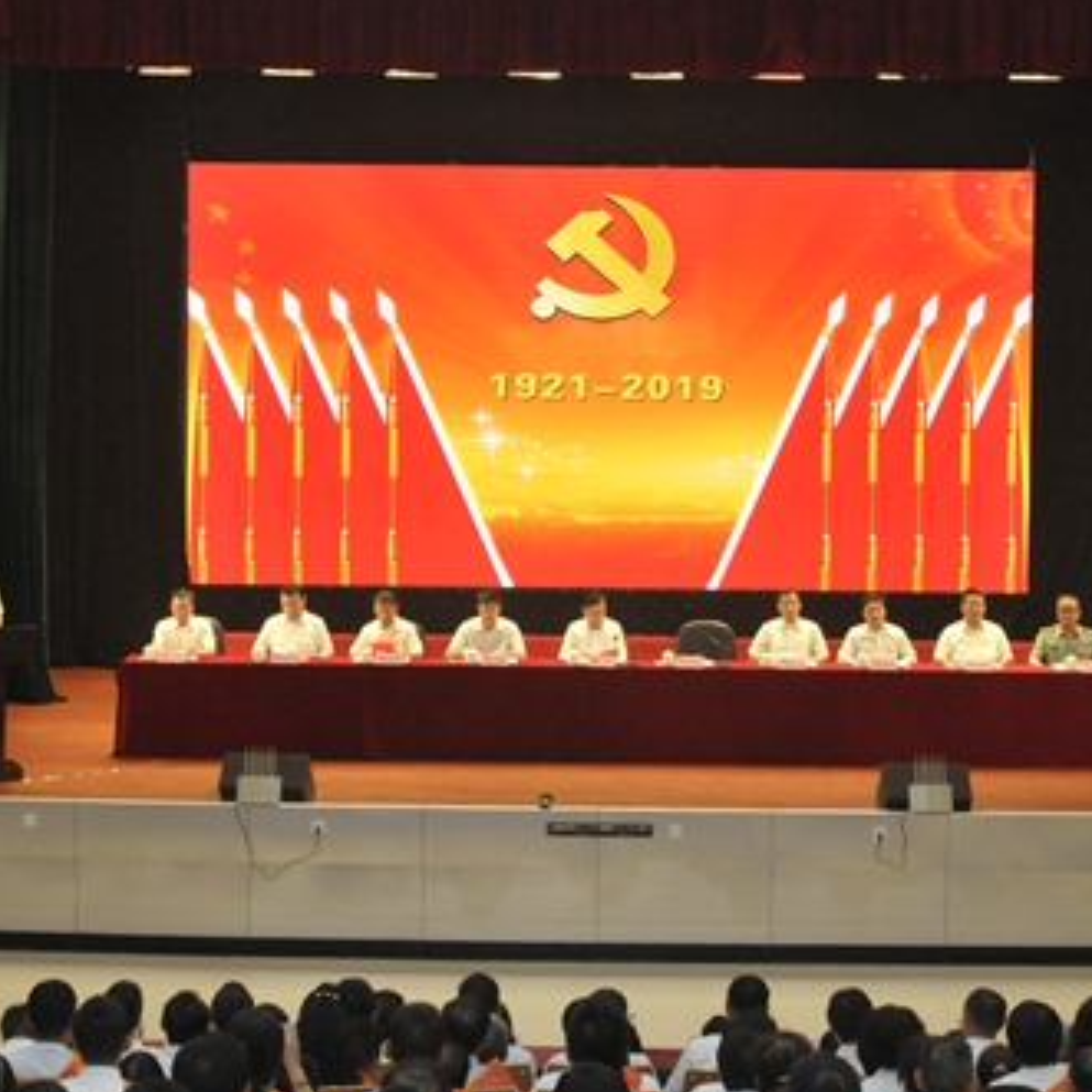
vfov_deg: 21.1
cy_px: 435
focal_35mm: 82
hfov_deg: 21.1
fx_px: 2927
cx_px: 574
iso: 6400
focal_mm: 40
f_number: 11
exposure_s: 1/100
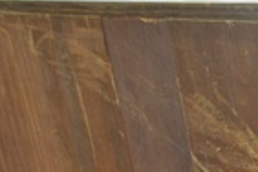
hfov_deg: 11.9
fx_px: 1118
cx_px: 499
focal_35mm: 156
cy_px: 381
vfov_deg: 8.2
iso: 640
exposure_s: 1/15
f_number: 3.8
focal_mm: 22
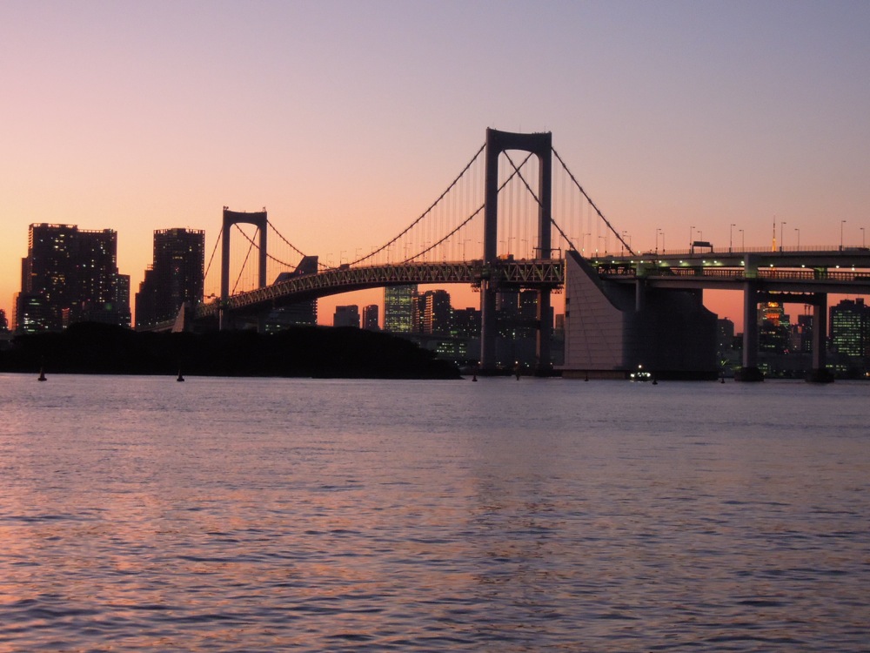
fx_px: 1935
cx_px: 435
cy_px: 326
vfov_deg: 19.1
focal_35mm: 77
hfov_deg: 25.3
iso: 800
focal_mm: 13.8
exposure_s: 1/20
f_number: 4.7
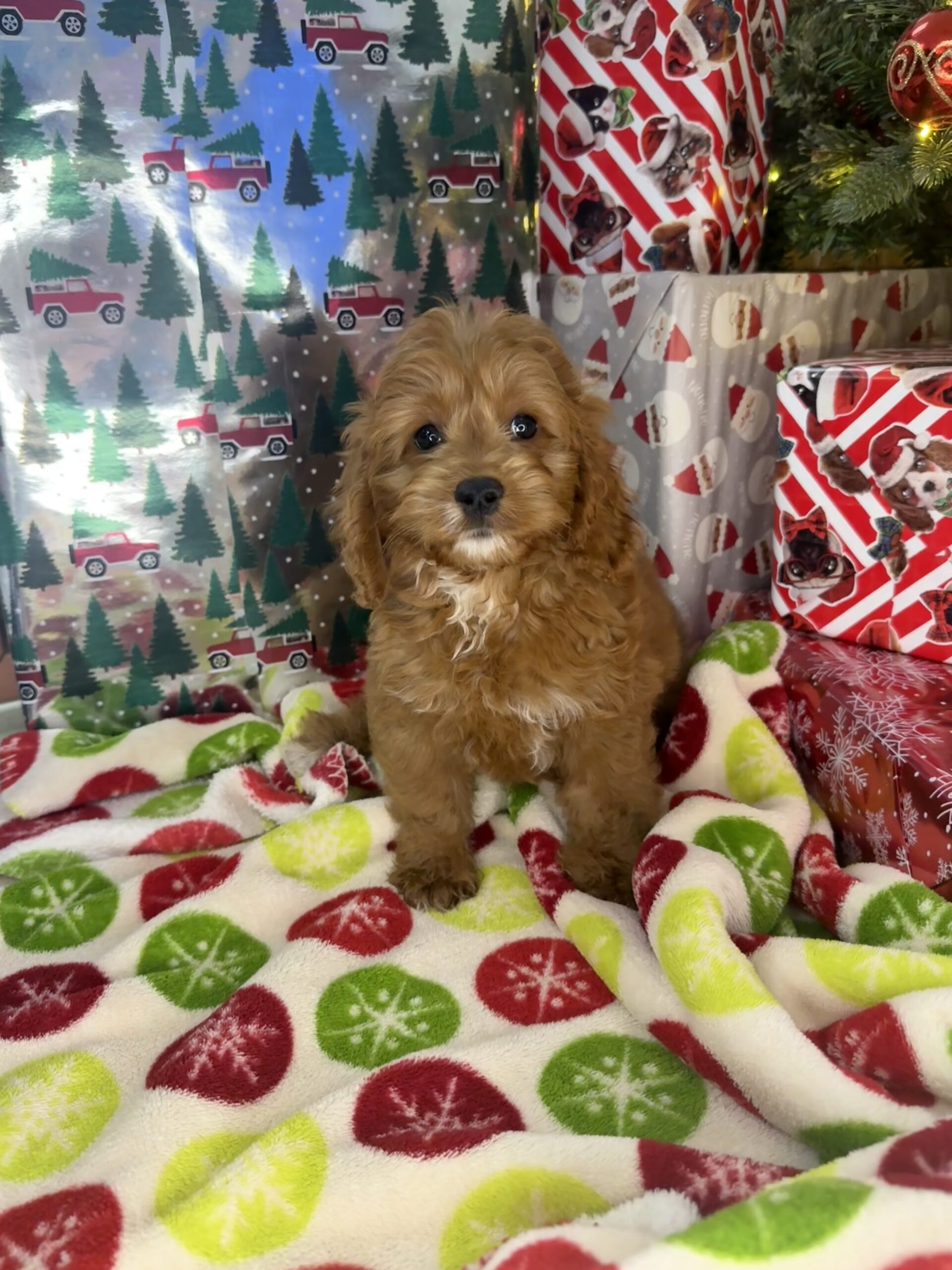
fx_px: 880
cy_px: 635
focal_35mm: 24
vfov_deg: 71.6
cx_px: 476
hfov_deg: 56.8
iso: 320
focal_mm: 6.76
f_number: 1.78
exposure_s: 1/120
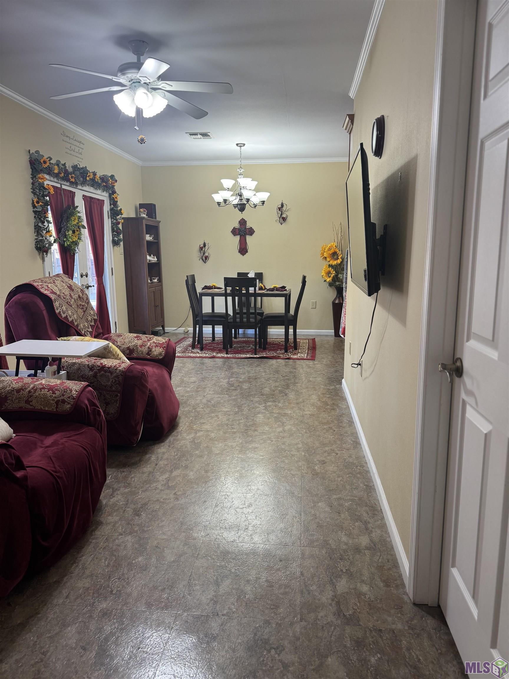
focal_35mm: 24
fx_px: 471
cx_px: 254
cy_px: 340
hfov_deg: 56.8
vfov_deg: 71.6
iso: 160
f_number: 1.78
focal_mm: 6.76
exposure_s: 1/120
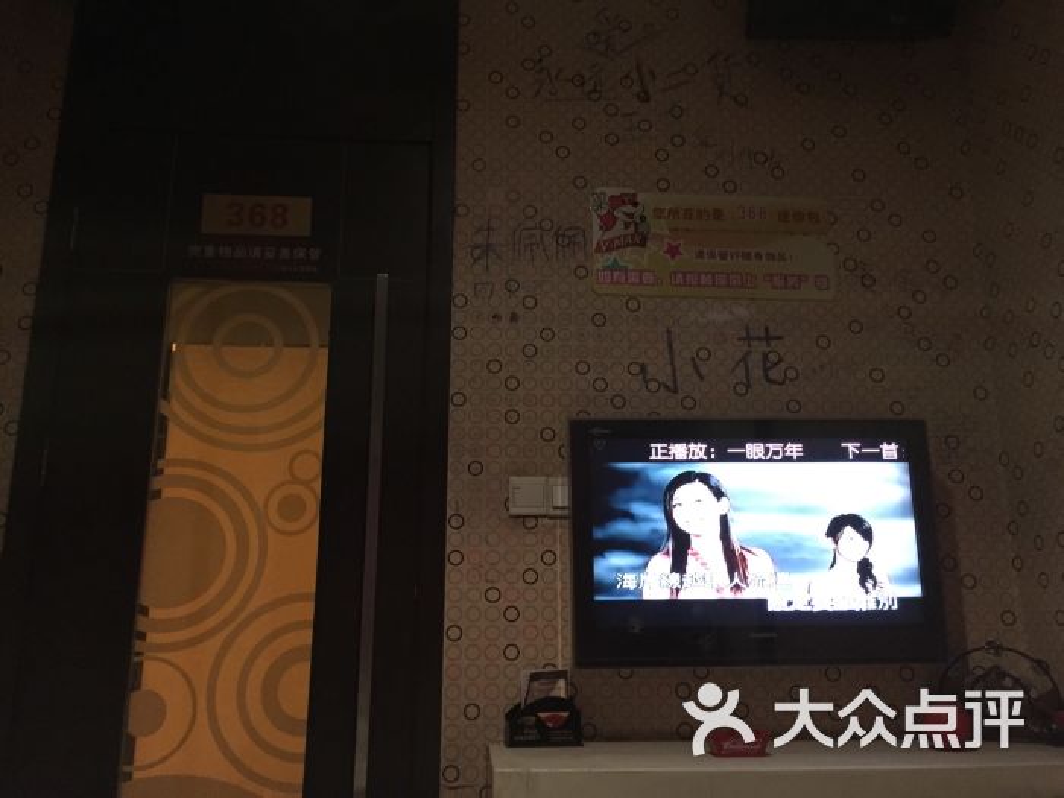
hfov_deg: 61.7
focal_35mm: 29
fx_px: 891
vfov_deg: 48.2
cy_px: 399
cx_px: 532
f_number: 2.2
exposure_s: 1/17
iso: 320
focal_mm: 4.15
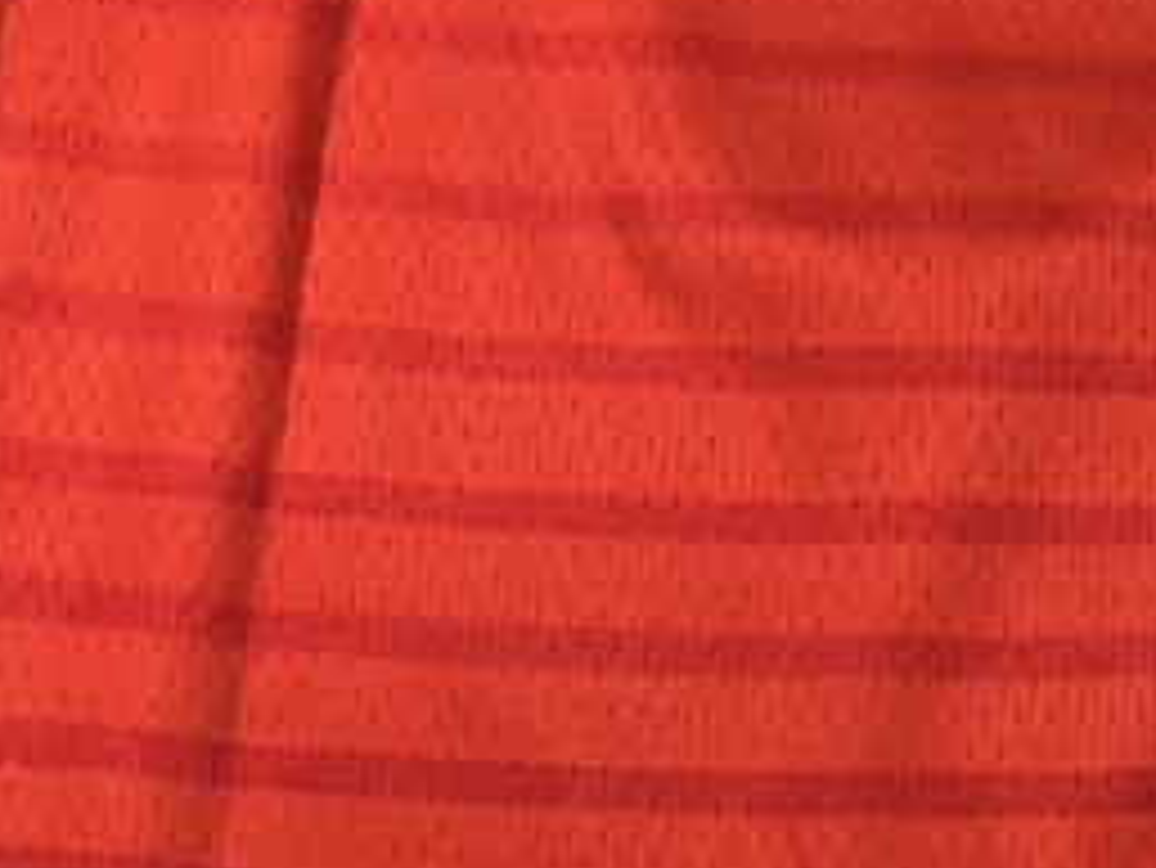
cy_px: 454
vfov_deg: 17.0
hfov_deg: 20.4
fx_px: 2907
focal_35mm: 87
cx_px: 1543
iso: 32
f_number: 1.8
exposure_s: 1/100
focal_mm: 3.99
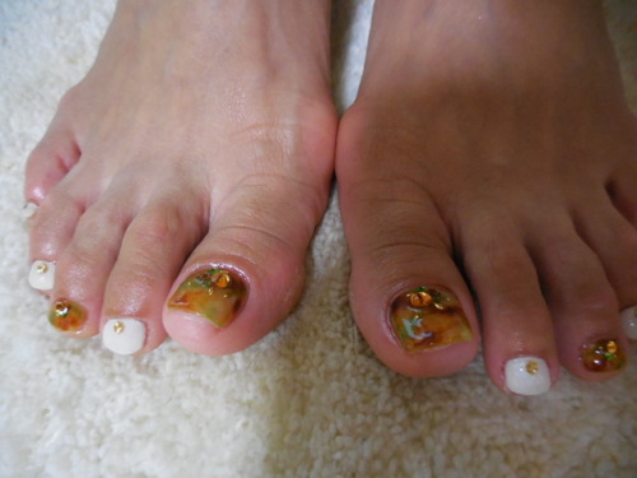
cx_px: 318
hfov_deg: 69.4
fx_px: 460
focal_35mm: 25
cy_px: 239
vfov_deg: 54.9
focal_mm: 4.5
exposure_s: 1/20
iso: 800
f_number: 3.3
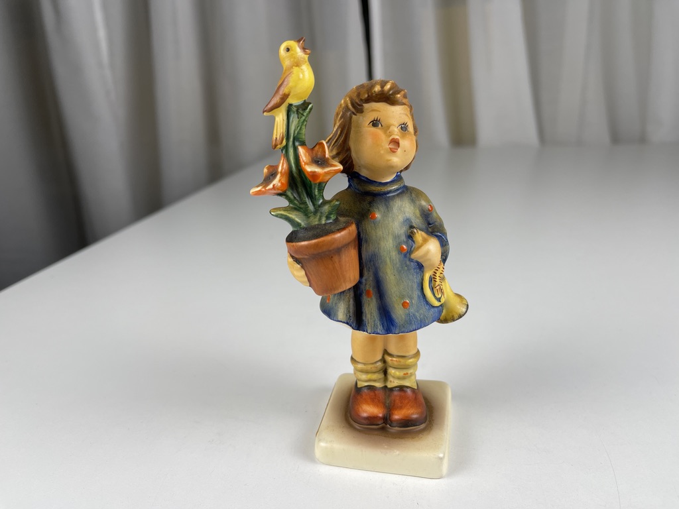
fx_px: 490
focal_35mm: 25
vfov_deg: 54.9
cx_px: 340
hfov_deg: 69.4
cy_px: 254
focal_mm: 5.1
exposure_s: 1/148
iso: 32
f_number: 1.6
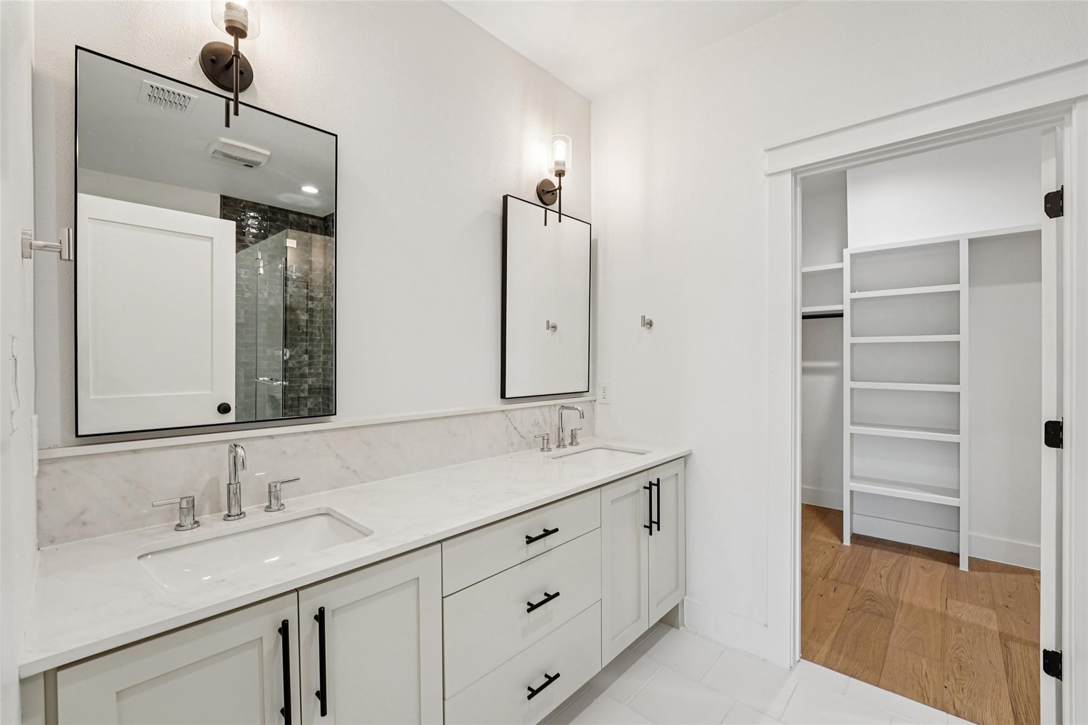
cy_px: 362
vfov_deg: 81.2
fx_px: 423
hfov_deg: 104.3
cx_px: 544
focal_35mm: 14
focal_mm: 14
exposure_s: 1/30
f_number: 8
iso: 400
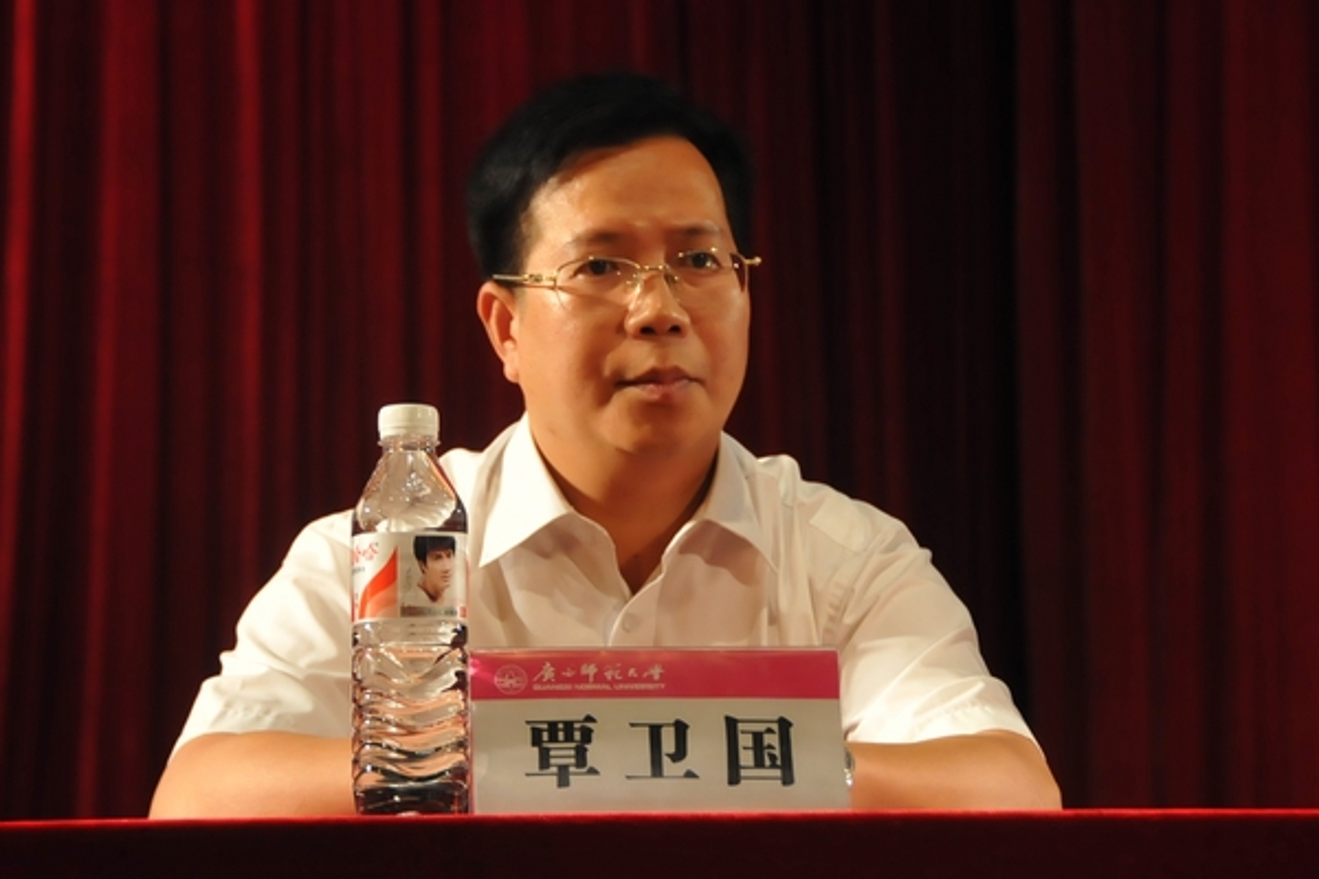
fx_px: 4122
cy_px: 440
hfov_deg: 18.2
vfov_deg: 12.2
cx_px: 660
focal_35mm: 112
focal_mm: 75
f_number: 5
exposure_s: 1/100
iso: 1600
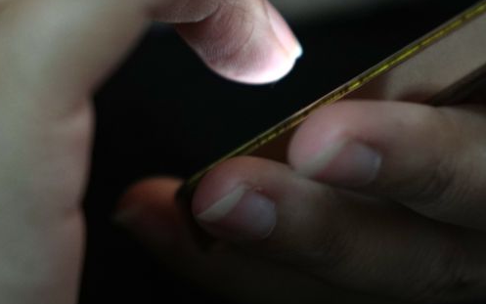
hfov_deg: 2.8
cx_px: 217
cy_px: 65
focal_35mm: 762
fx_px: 10096
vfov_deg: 1.7
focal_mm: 200
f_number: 2.8
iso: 500
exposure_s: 1/40
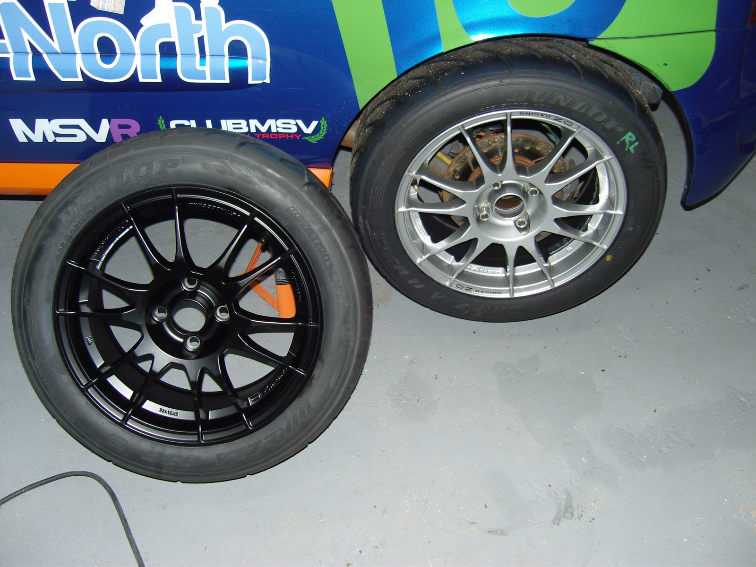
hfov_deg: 54.0
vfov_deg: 41.8
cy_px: 284
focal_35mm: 34
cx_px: 378
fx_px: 743
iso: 100
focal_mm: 7.3
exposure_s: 1/40
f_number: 2.8
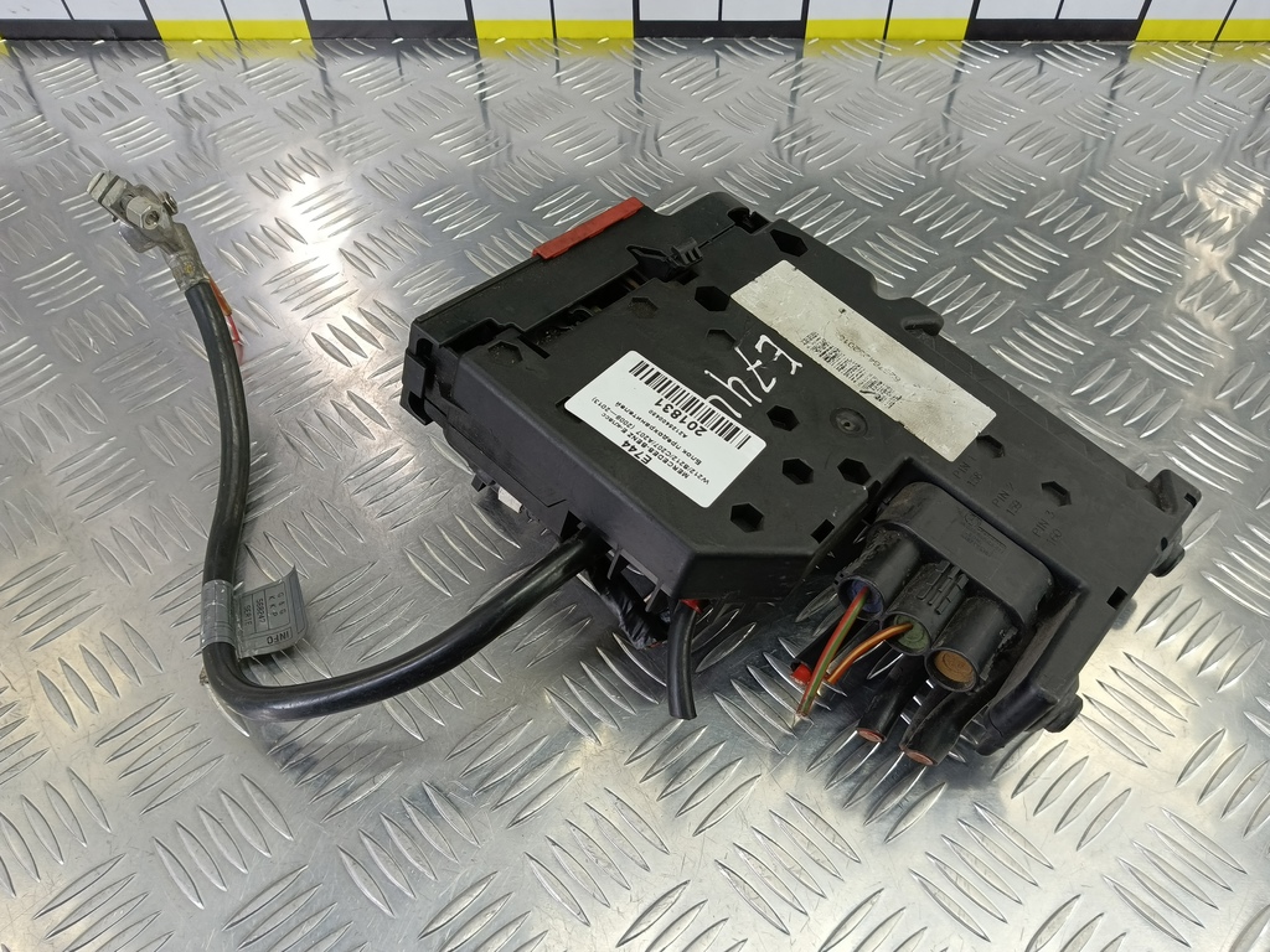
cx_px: 635
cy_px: 476
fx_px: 844
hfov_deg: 73.9
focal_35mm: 23
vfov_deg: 58.9
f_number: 1.6
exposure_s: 1/50
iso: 118
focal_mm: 4.11
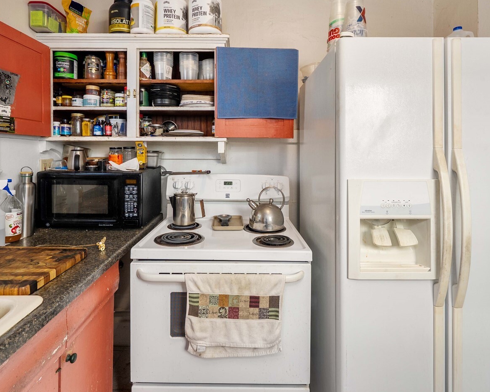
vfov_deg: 70.2
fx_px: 275
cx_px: 242
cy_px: 159
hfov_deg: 83.3
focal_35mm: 19
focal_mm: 14
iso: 800
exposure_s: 1/30
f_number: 6.3
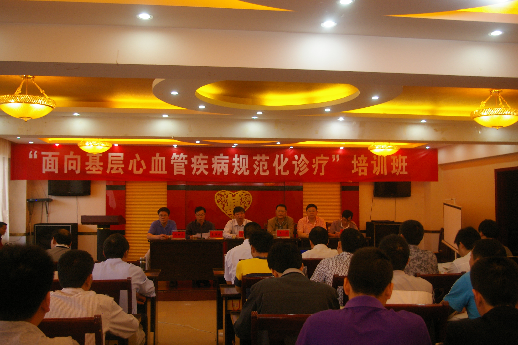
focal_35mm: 36
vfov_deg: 36.8
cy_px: 172
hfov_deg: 53.2
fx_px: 518
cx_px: 259
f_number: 4.5
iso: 800
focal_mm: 24
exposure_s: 1/60
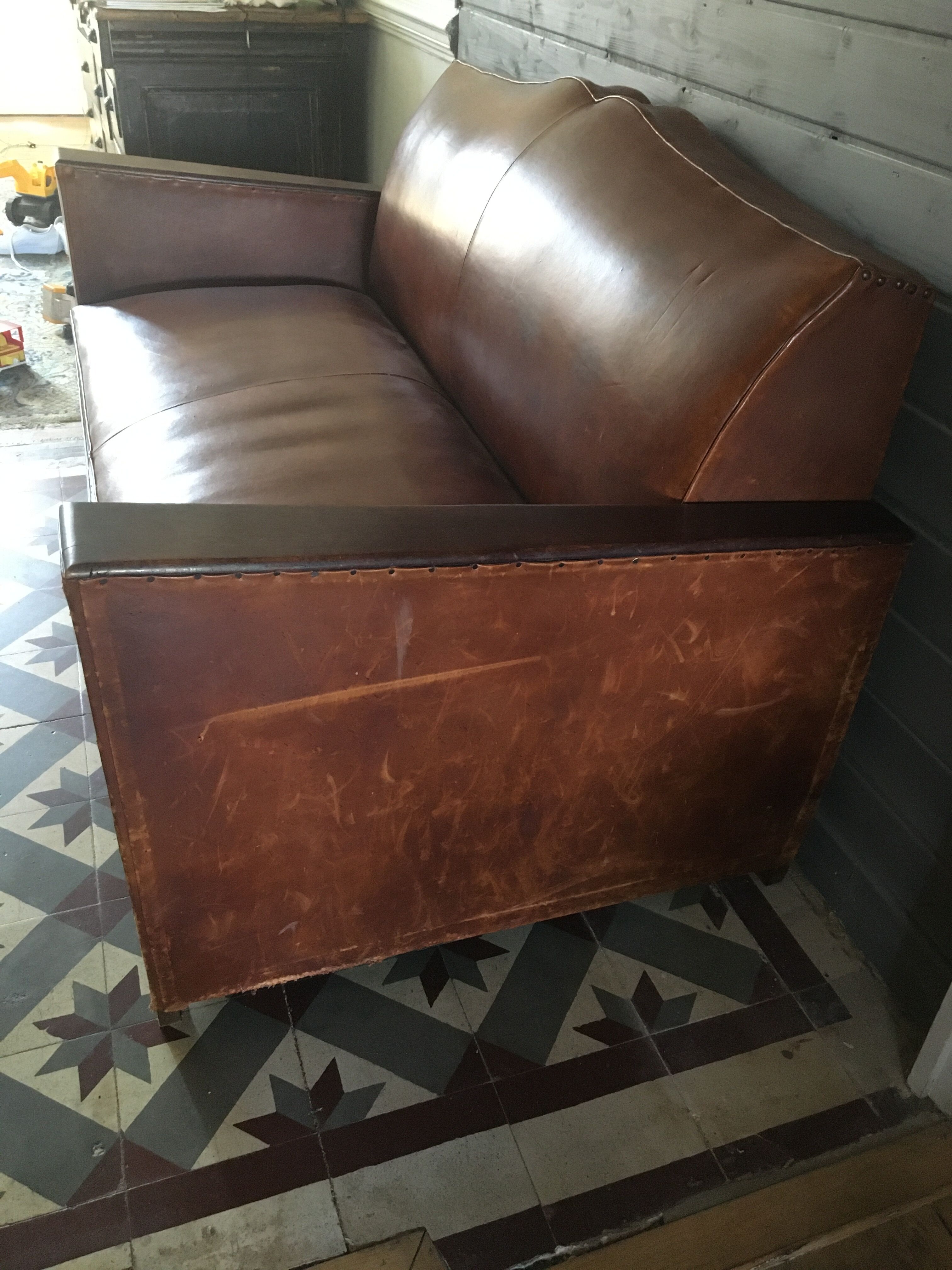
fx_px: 1063
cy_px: 635
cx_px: 476
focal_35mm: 29
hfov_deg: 48.2
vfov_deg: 61.7
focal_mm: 4.15
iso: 250
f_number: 2.2
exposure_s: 1/17
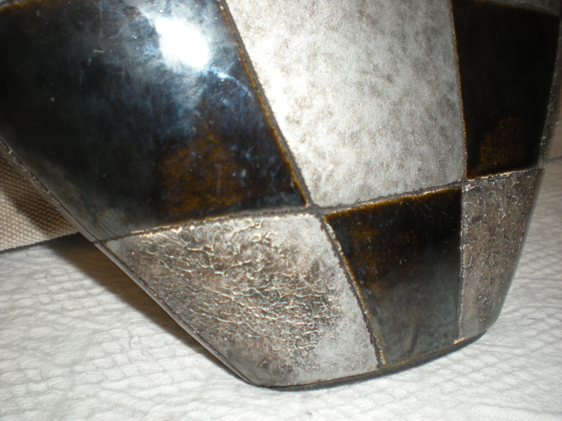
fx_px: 617
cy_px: 210
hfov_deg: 49.0
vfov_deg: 37.7
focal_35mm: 38
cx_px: 281
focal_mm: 6.3
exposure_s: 1/60
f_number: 3.1
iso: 64
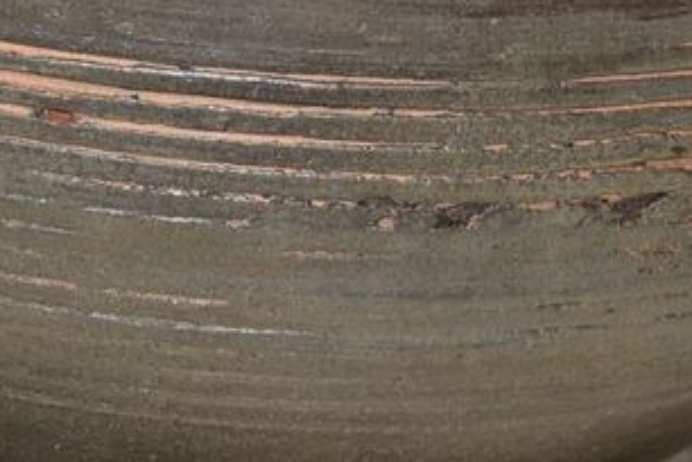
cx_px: 158
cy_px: 118
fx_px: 7708
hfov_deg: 5.1
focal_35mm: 401
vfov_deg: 3.4
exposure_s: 1/60
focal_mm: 80
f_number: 5.3
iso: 400
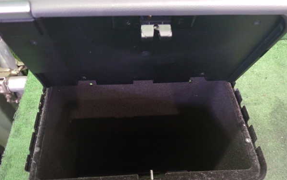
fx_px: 250
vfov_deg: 39.5
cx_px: 144
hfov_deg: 59.6
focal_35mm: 32
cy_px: 93
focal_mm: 5.4
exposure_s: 1/8
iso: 800
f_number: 2.3
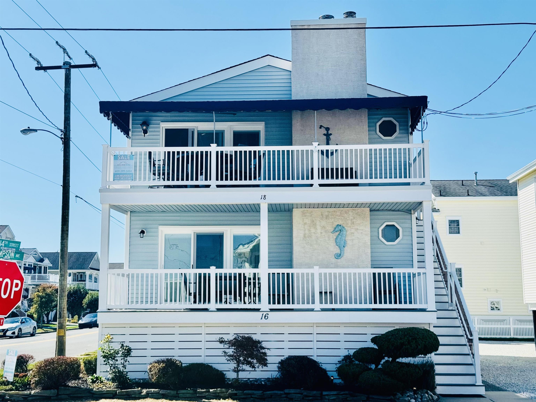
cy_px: 201
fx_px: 743
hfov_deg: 39.7
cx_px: 268
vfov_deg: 30.3
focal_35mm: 48
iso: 80
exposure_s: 1/5848
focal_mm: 6.76
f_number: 1.78
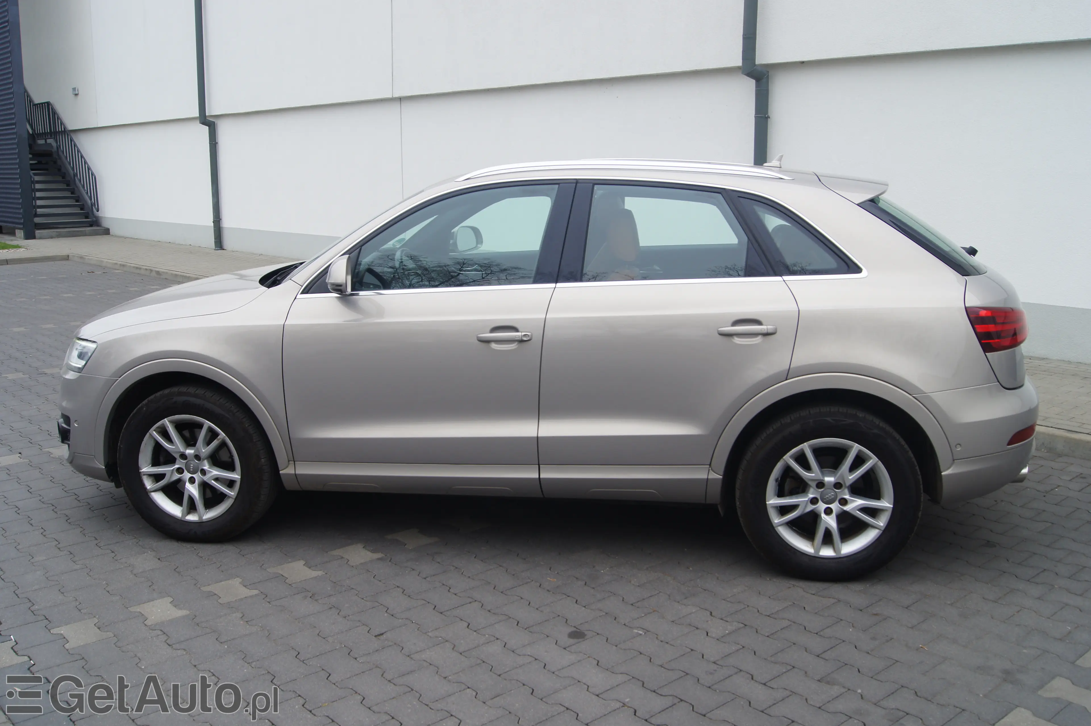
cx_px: 546
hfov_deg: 57.2
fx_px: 1000
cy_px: 363
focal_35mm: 33
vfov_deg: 39.9
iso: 100
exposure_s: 1/50
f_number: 8
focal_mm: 22
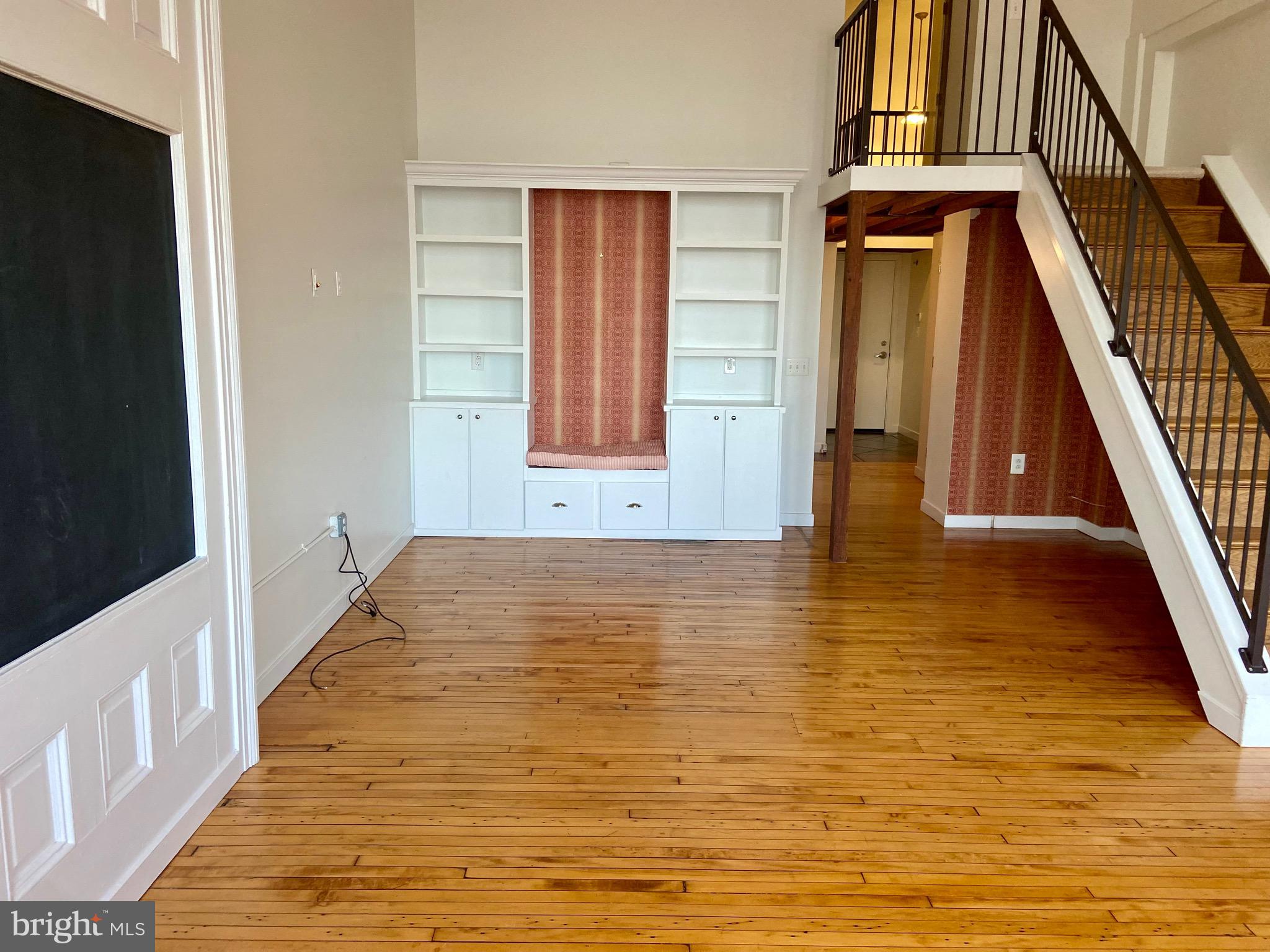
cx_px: 635
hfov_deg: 67.3
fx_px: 954
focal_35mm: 26
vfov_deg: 53.1
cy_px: 476
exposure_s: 1/60
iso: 160
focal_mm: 4.25
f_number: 1.8
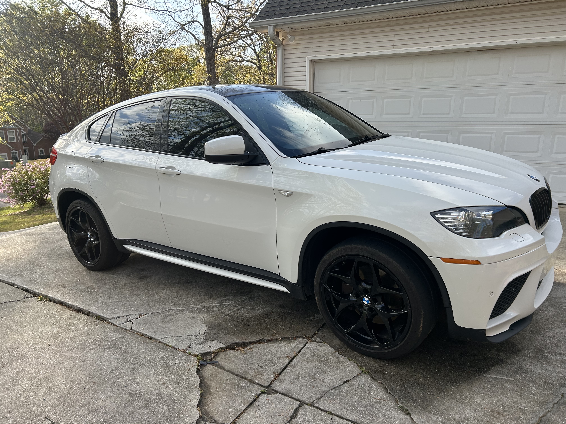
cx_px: 283
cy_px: 212
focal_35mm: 26
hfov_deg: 67.3
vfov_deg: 53.1
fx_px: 425
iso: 50
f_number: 1.5
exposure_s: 1/1171
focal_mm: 5.7
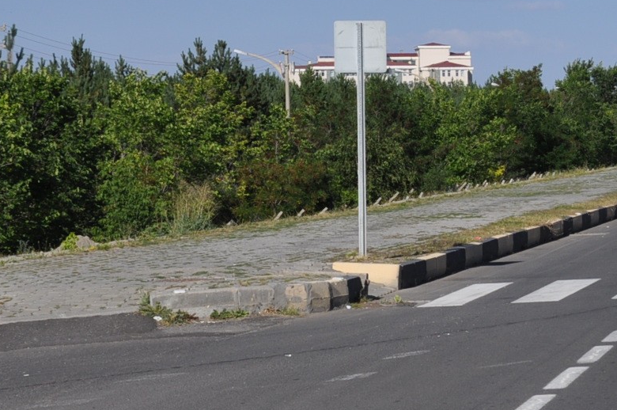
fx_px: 2824
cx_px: 813
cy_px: 159
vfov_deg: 8.3
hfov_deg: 12.1
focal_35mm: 165
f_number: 11
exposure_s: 1/500
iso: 200
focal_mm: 40
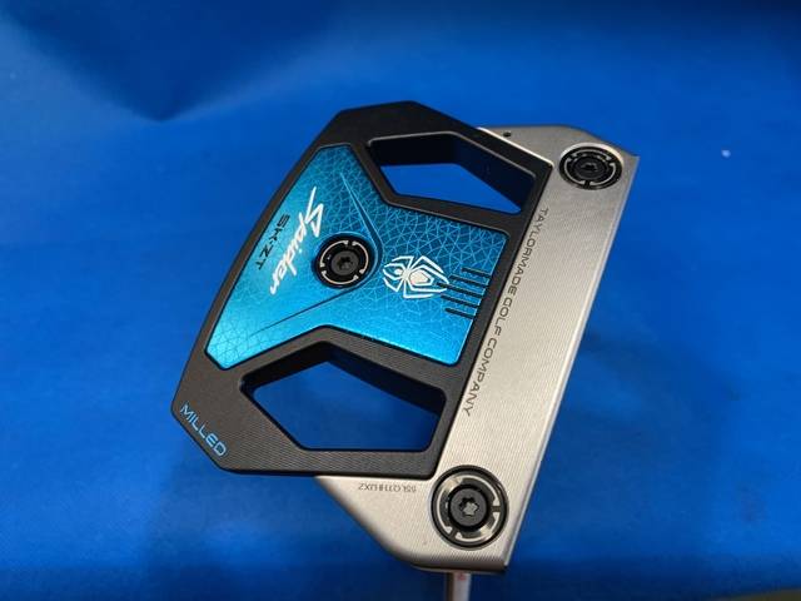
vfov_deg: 53.1
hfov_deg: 67.3
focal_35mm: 26
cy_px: 300
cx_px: 400
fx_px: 602
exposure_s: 1/60
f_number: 1.8
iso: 80
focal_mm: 4.25
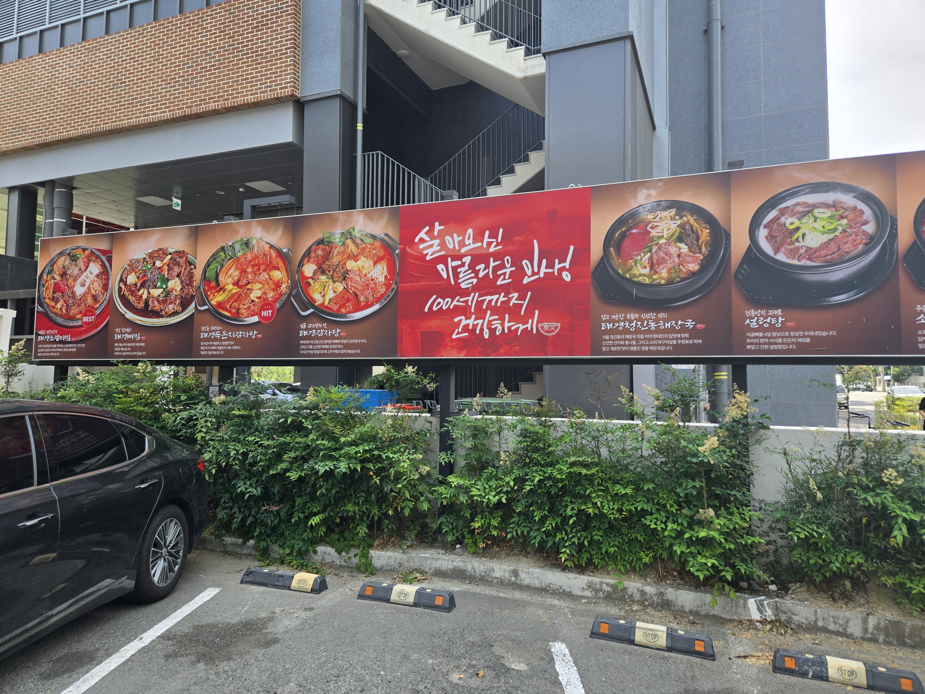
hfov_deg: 73.9
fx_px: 615
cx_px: 462
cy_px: 347
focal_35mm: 23
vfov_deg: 58.9
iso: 80
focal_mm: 5.4
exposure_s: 1/1610
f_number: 1.8
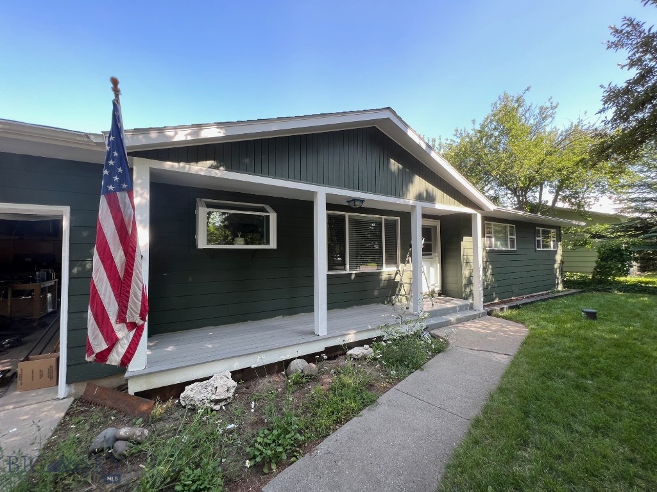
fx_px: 247
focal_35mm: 13
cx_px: 328
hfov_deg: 106.2
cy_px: 246
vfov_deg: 89.9
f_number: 1.8
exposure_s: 1/100
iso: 32
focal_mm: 1.57
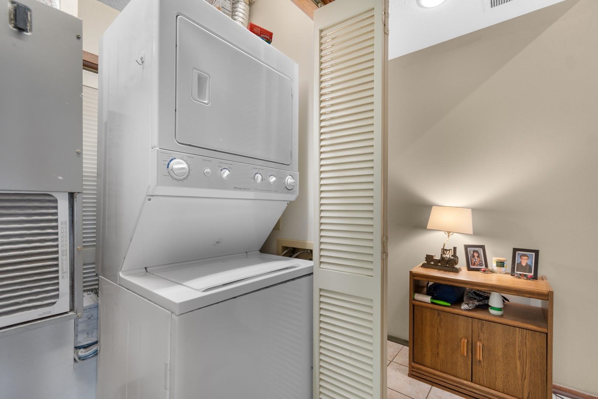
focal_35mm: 15
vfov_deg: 77.3
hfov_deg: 100.4
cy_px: 200
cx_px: 299
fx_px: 249
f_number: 4.5
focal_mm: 10
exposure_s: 1/4
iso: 100
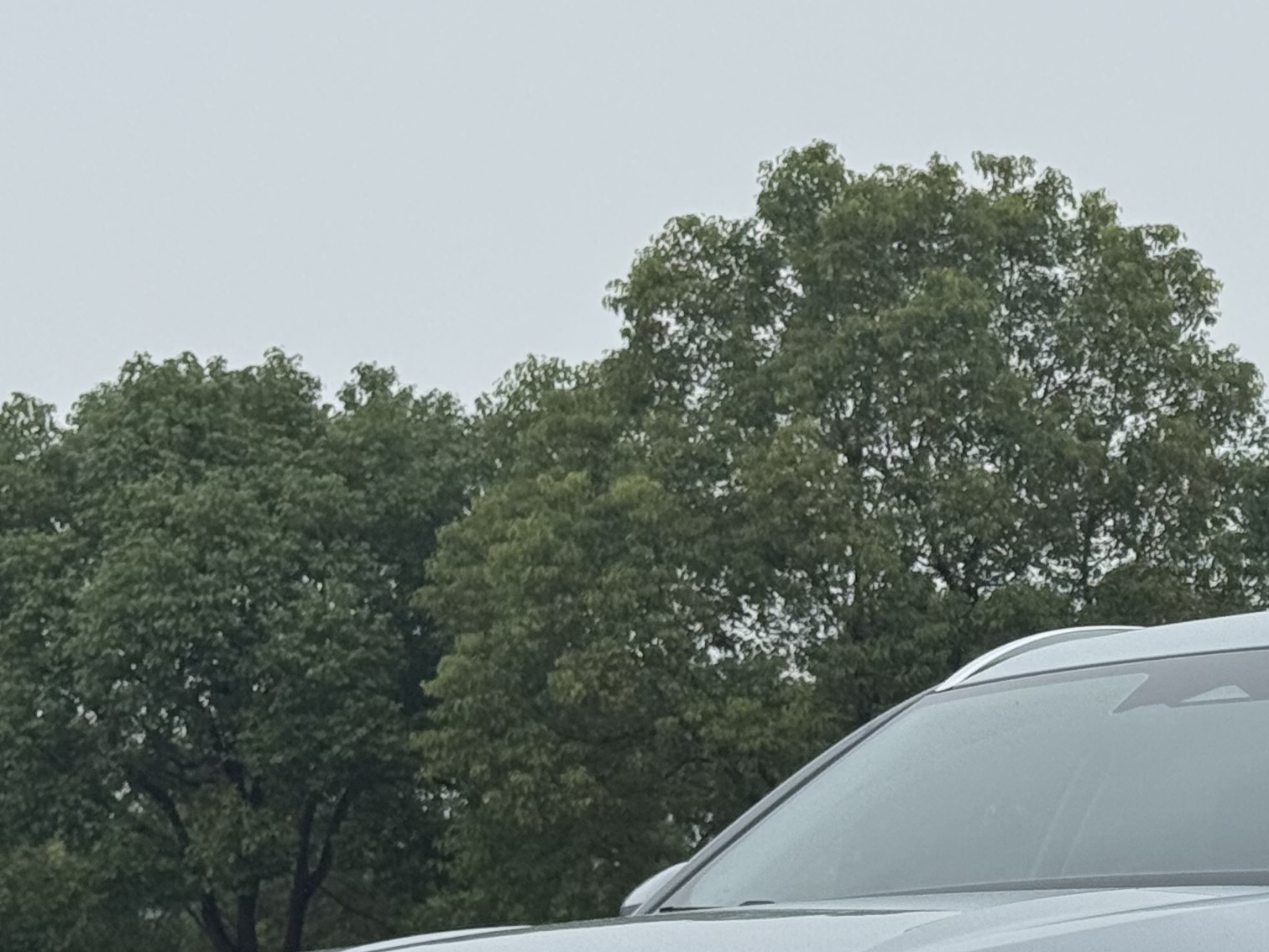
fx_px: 4692
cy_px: 790
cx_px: 1141
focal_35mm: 128
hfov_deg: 15.2
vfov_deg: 11.5
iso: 64
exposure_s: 1/832
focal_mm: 6.76
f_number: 1.78
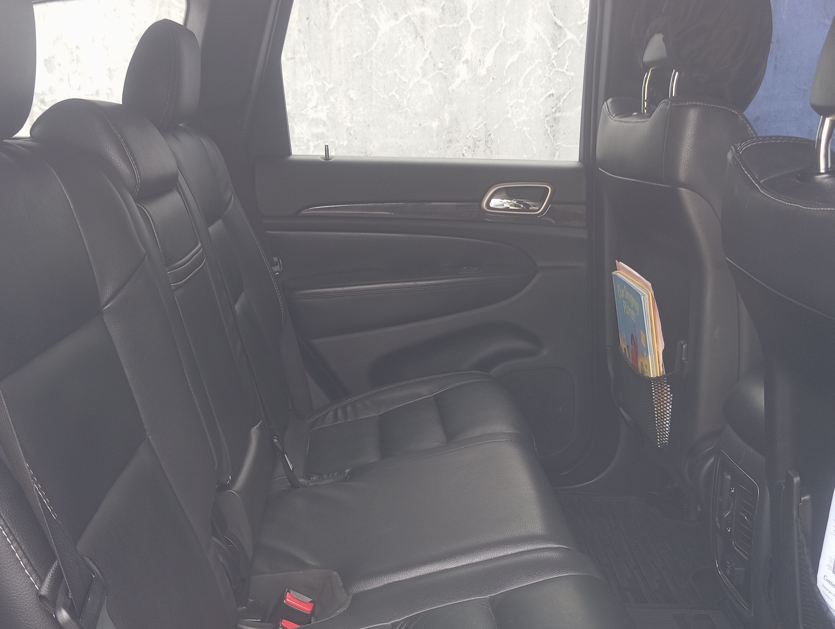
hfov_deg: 51.2
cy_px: 372
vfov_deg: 39.6
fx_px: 870
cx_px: 381
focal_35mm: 36
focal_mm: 4.22
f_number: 1.8
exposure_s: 1/50
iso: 164
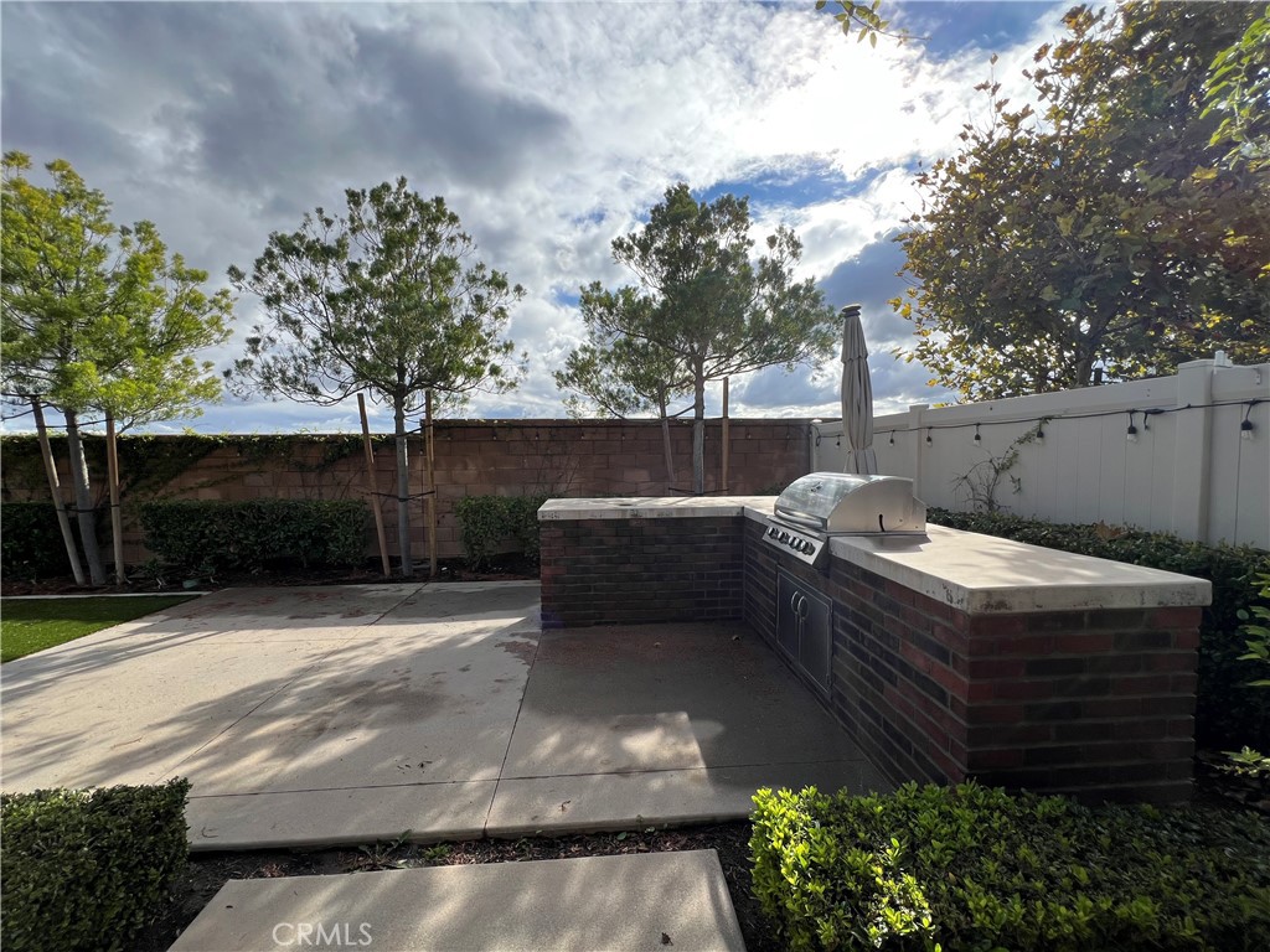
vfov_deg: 89.9
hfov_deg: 106.2
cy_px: 476
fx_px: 477
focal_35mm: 13
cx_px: 635
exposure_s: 1/1325
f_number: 1.8
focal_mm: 1.57
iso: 32
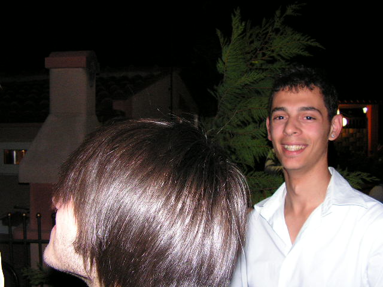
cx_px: 192
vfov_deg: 39.7
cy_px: 144
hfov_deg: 51.4
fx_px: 398
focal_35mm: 36
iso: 200
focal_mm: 6
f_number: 3.2
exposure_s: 1/40
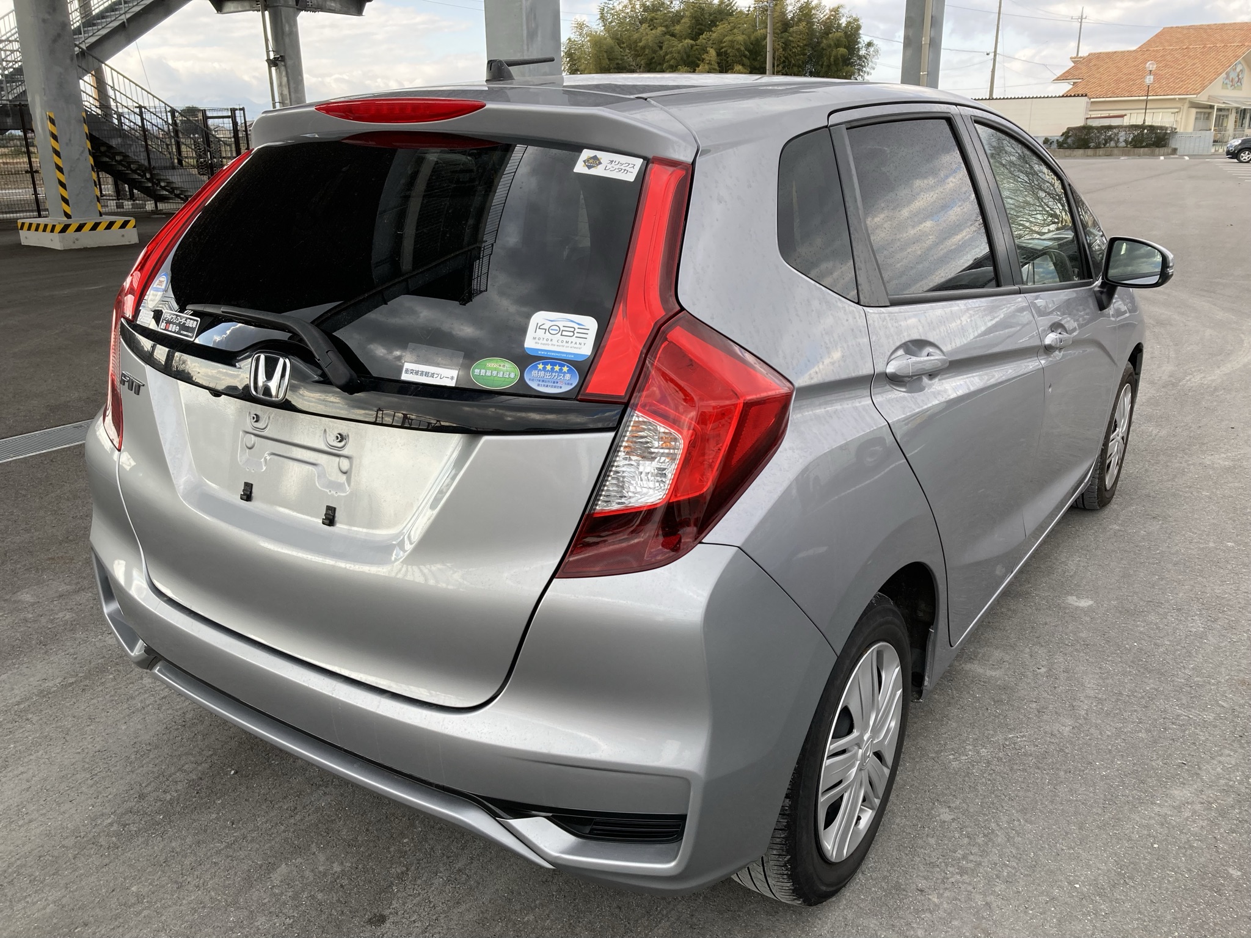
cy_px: 469
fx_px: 1012
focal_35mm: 28
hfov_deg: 63.4
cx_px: 626
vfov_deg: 49.7
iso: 20
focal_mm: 3.99
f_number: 1.8
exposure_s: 1/302
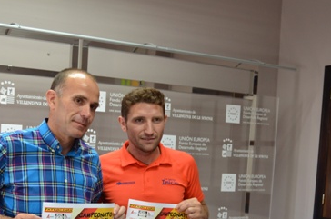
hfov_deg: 34.0
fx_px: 532
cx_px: 92
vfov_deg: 22.8
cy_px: 192
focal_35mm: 58
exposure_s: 1/60
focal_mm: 22
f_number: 4
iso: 720
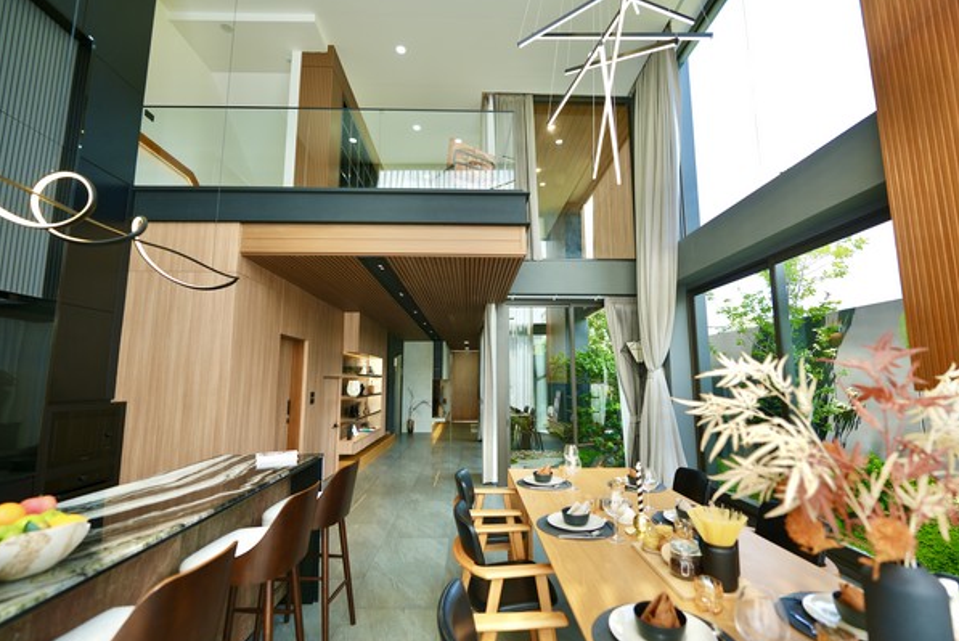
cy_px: 329
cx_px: 482
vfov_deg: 77.4
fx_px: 400
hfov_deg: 100.3
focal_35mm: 15
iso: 50
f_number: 1.8
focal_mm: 14
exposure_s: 1/250
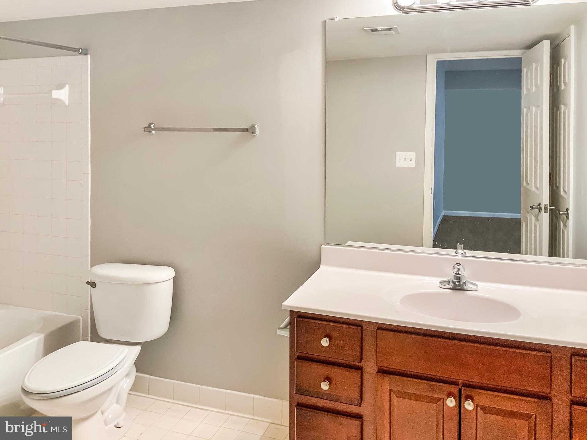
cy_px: 220
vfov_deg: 48.2
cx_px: 294
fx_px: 492
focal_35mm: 29
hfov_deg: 61.7
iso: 100
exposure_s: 1/60
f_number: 1.8
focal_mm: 3
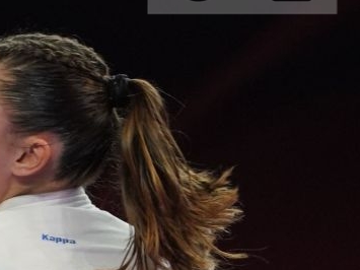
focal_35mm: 922
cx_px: -445
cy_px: 281
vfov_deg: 1.6
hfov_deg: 2.1
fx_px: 9585
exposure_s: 1/1000
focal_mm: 189
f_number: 2.8
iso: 2000
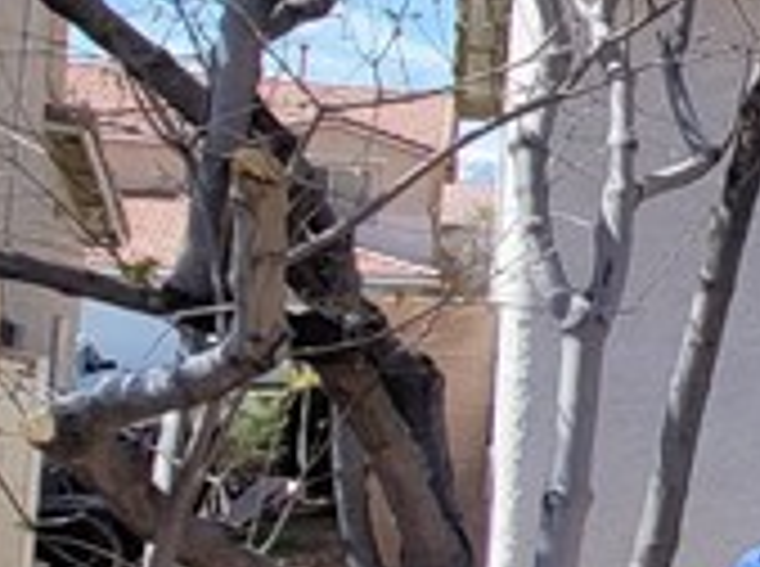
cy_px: 248
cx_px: 1974
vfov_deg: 18.6
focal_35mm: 79
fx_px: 1731
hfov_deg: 13.7
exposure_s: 1/1476
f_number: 2.2
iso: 64
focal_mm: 2.2
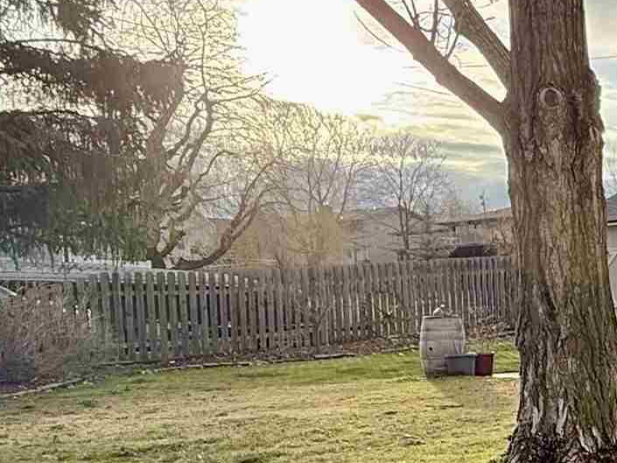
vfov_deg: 23.4
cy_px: 410
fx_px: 1087
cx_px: 819
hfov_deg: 26.5
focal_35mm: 61
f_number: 2.2
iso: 64
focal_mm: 2.22
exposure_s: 1/1105
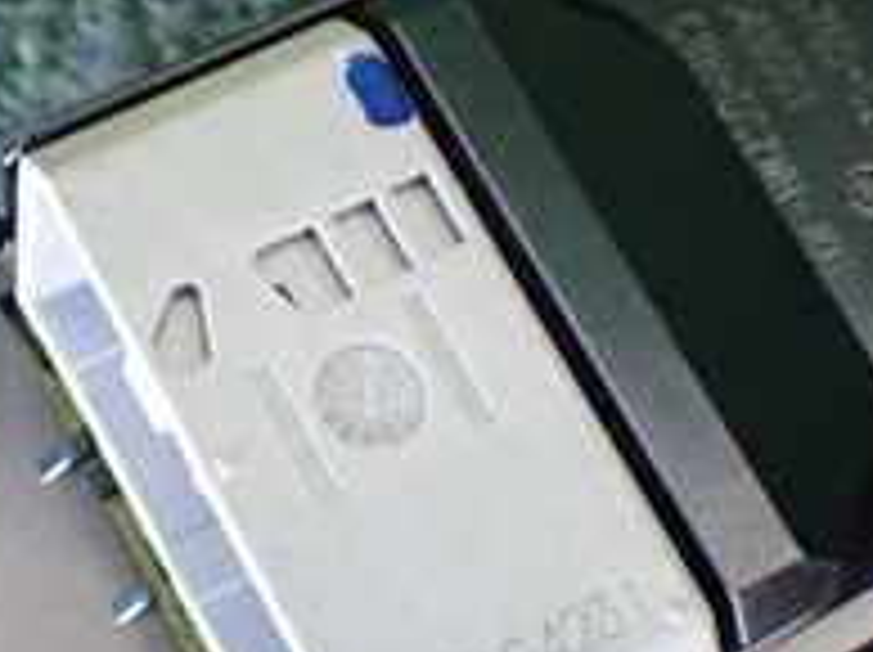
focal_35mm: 93
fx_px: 2343
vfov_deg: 15.8
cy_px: 427
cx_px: 346
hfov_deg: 21.1
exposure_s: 1/40
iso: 800
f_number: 2.3
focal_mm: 5.4
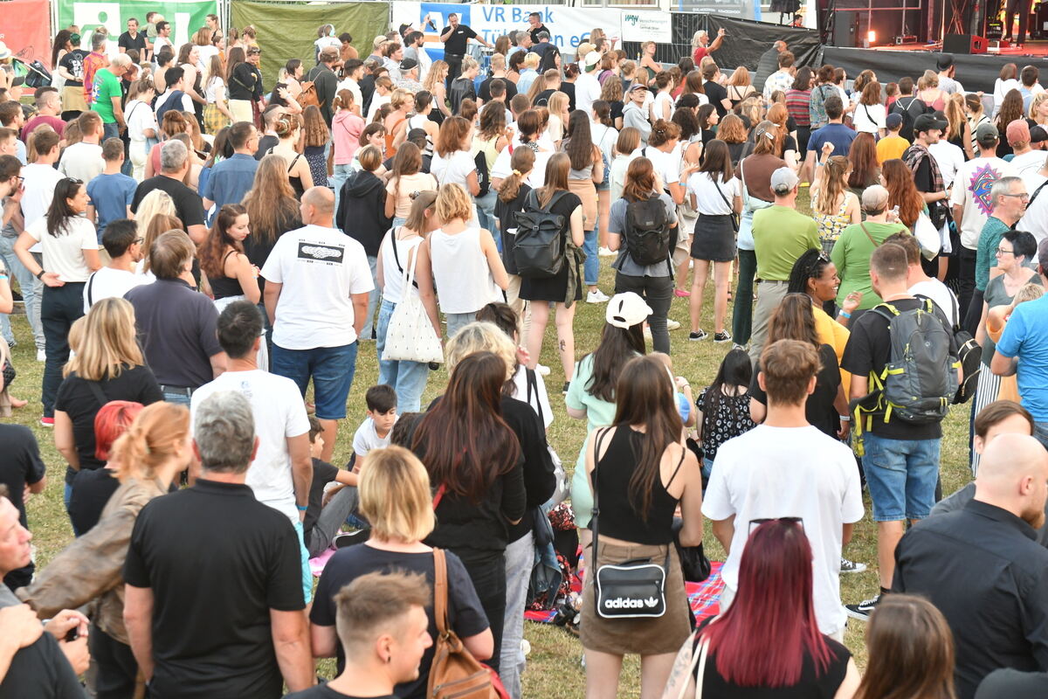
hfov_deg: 28.1
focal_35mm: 72
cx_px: 524
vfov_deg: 18.9
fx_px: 2096
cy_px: 350
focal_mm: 48
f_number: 4.5
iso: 800
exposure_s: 1/80
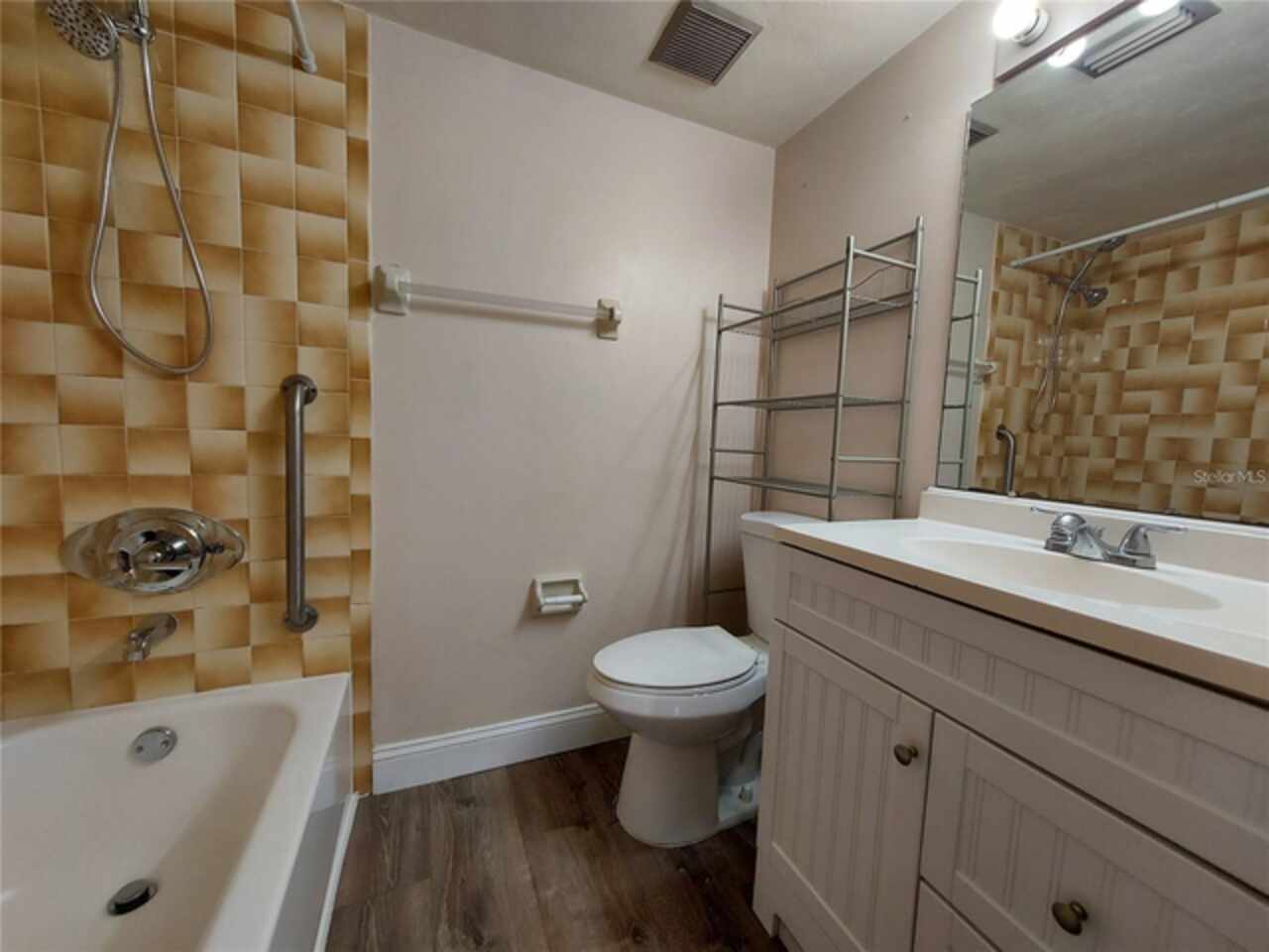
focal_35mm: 13
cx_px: 634
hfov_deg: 106.2
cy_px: 476
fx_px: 477
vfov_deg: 89.9
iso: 80
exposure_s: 1/60
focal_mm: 1.74
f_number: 2.2
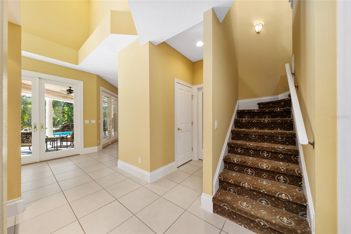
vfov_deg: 85.4
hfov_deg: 108.3
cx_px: 176
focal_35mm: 13
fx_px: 127
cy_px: 117
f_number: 7.1
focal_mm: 13
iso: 100
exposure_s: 1/2.5
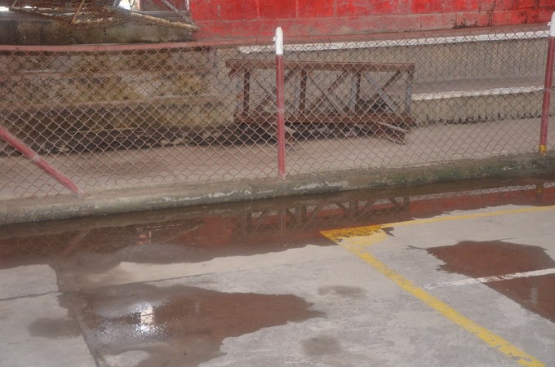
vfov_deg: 23.7
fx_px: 877
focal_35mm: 57
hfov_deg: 35.1
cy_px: 184
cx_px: 278
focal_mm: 38
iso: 800
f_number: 4.5
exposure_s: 1/60
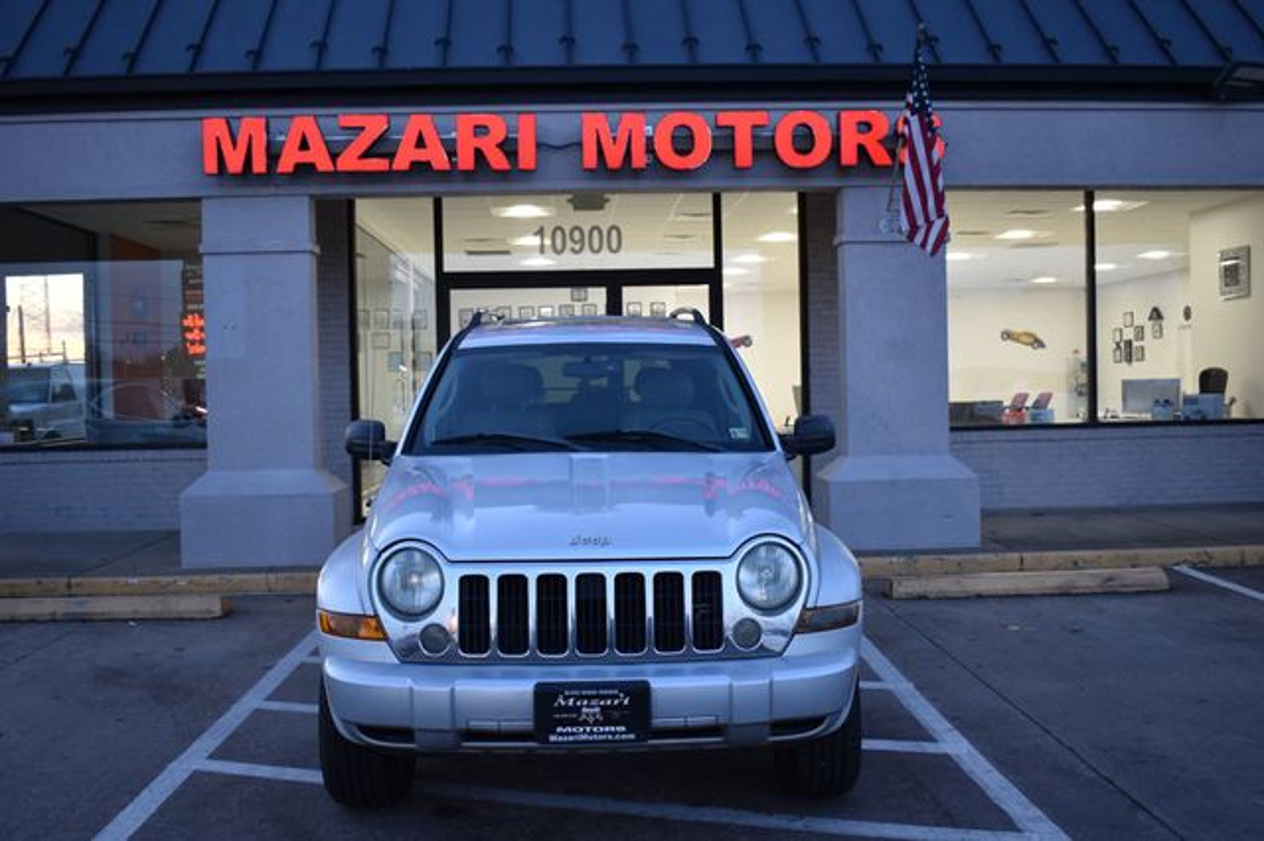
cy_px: 420
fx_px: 1211
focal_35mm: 34
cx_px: 632
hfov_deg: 55.1
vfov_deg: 38.3
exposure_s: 1/60
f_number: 4
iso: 450
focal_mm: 23
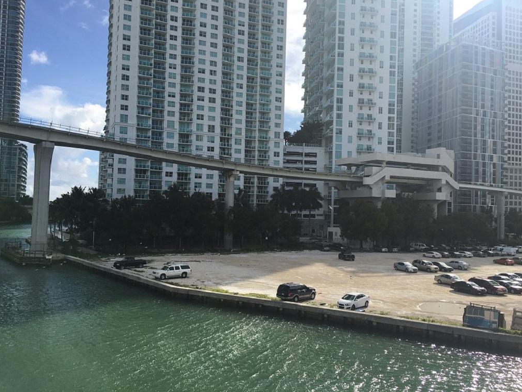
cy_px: 190
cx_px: 260
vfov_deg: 46.8
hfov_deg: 60.0
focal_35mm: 30
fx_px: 452
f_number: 2.2
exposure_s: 1/1789
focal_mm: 4.15
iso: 25
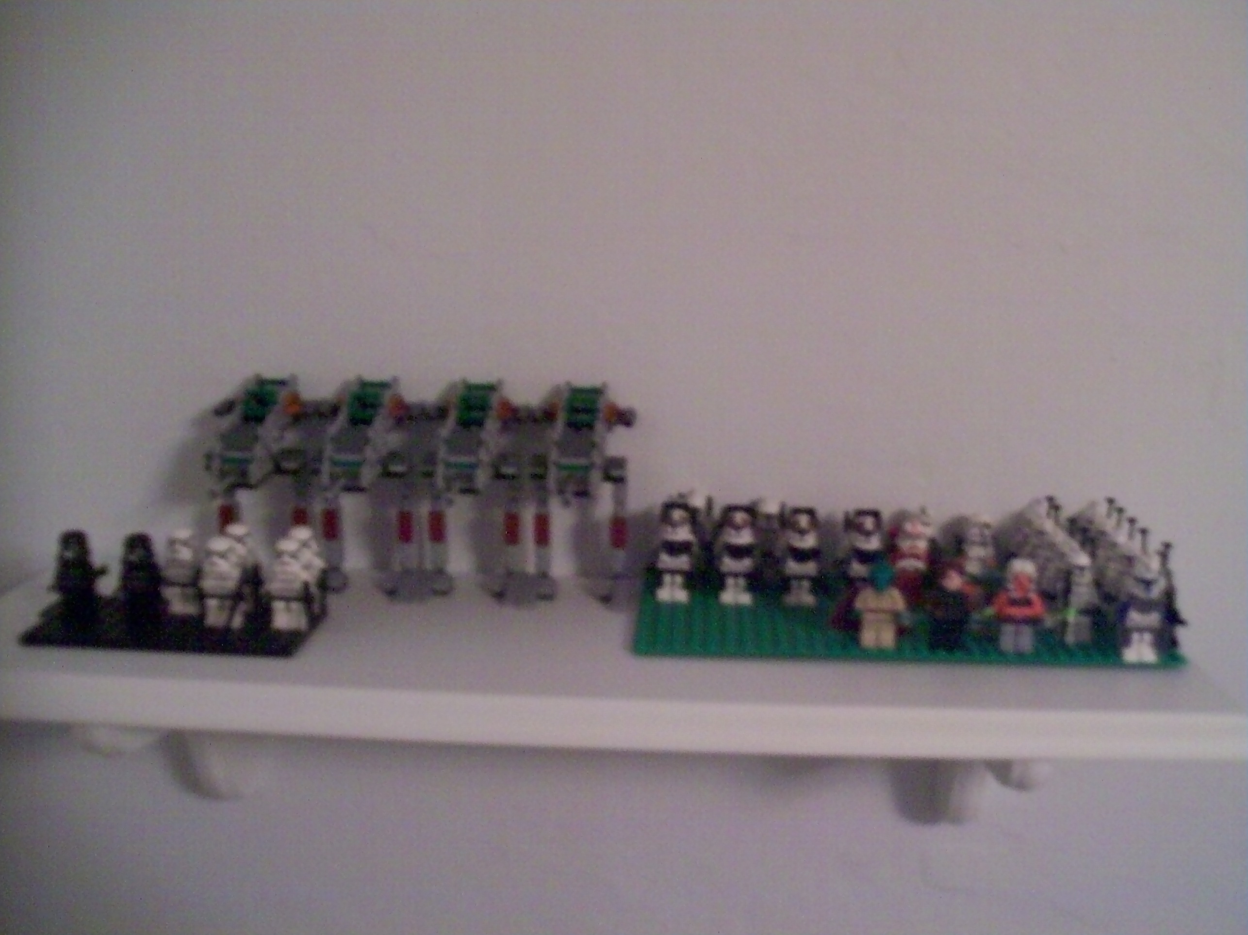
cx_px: 624
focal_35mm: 36
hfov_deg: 51.4
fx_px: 1298
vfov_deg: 39.6
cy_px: 468
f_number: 2.7
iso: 160
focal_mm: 6
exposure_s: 1/8
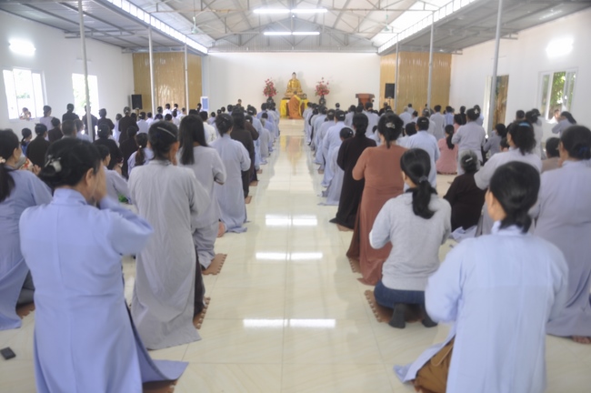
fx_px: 443
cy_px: 196
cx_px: 296
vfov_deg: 47.8
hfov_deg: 67.4
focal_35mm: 27
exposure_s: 1/10
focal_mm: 18
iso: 200
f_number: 3.5
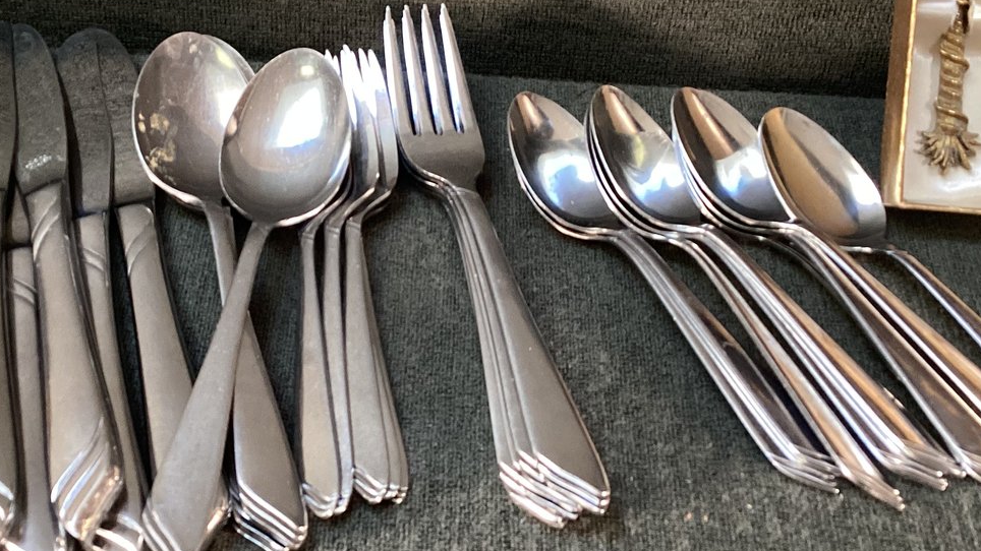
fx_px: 1378
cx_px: 372
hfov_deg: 38.9
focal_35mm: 53
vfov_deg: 22.6
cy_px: 272
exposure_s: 1/60
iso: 250
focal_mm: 3.3
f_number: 2.4
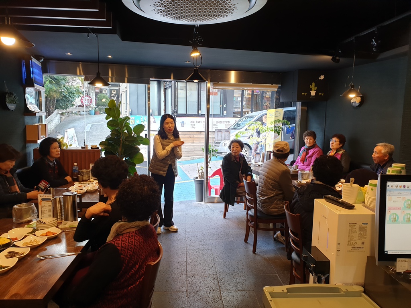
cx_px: 206
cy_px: 154
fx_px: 309
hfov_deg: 67.3
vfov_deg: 53.1
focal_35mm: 26
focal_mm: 4.3
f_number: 2.4
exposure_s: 1/35
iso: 100
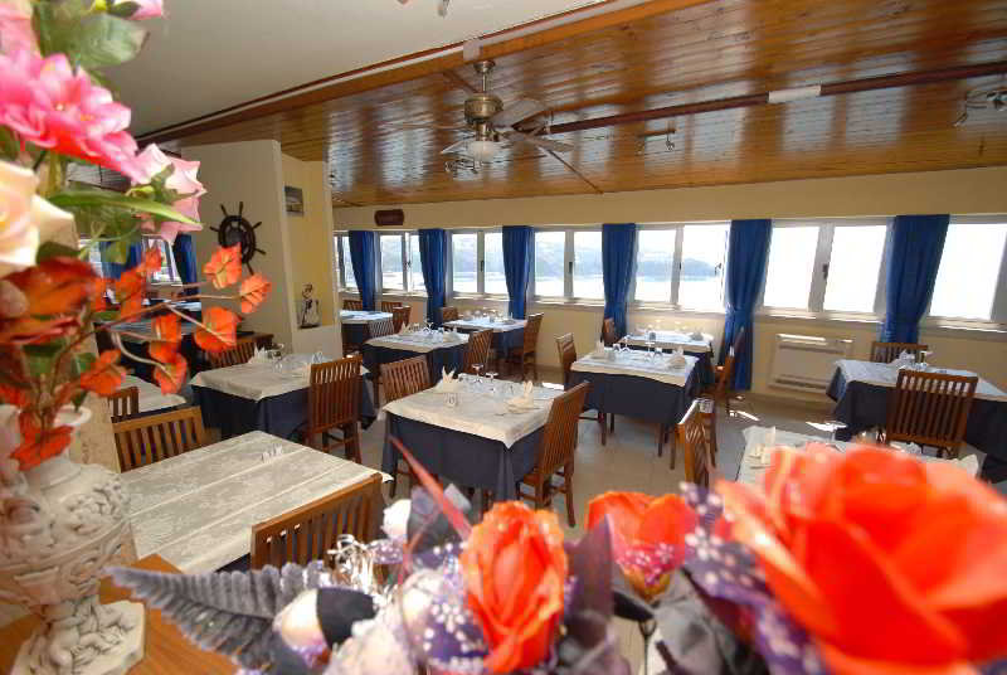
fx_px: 420
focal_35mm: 15
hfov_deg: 100.3
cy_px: 338
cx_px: 504
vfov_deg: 77.5
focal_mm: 10
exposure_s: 1/250
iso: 200
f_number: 5
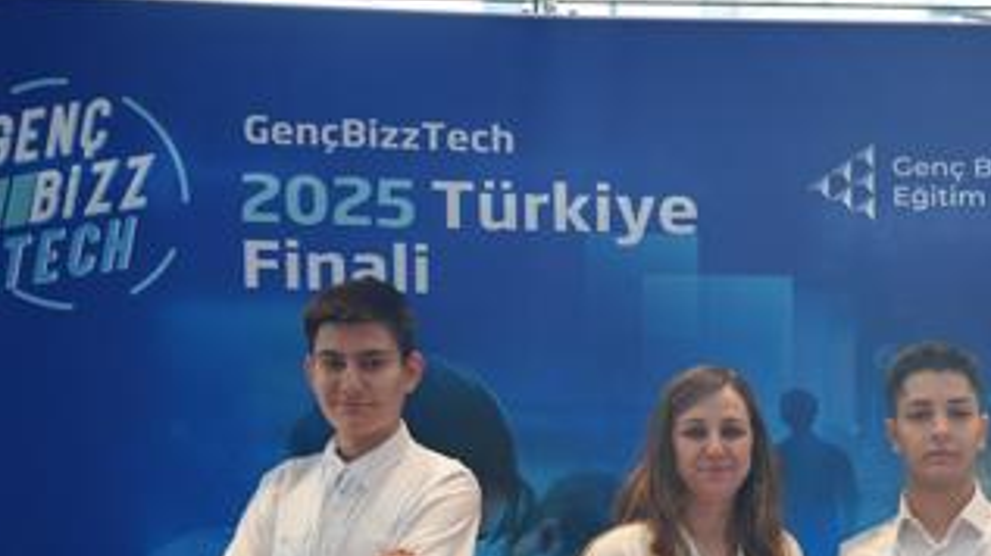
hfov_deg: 30.0
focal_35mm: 68
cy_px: 609
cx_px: 808
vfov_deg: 17.0
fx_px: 1797
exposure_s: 1/320
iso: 1250
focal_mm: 33.7
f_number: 2.8
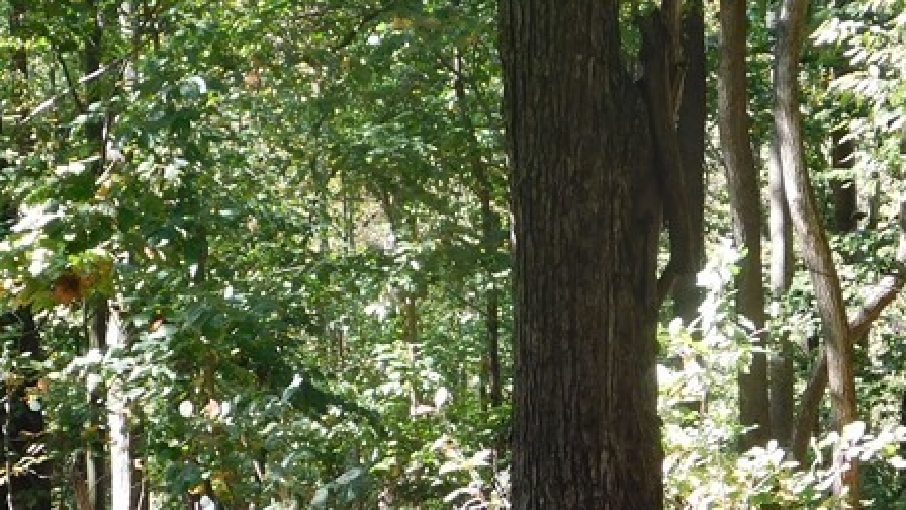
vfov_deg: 8.2
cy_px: 409
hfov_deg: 14.6
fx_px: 3531
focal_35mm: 147
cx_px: 568
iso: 125
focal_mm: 10.4
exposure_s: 1/60
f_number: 4
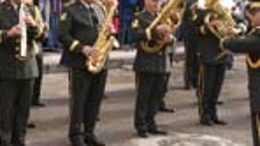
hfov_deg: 19.6
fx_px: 723
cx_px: -19
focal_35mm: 105
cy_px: -7
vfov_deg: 11.4
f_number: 5.6
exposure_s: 1/80
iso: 100
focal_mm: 22
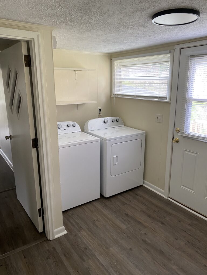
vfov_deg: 67.3
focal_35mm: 26
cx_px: 104
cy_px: 138
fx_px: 207
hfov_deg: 53.1
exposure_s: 1/60
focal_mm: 4.25
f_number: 1.8
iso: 160
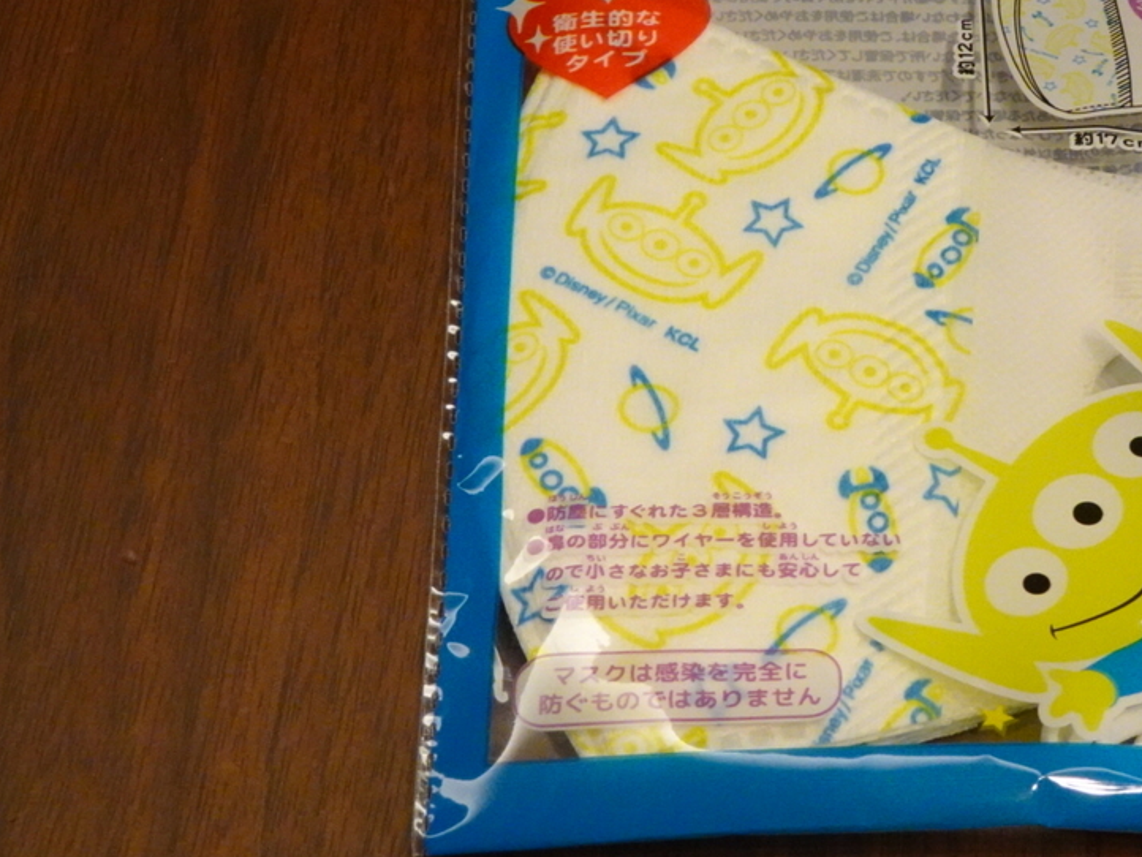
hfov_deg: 18.9
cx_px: 875
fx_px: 3399
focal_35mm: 103
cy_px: 237
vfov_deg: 14.3
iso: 800
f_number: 4.5
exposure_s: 1/80
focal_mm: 9.87
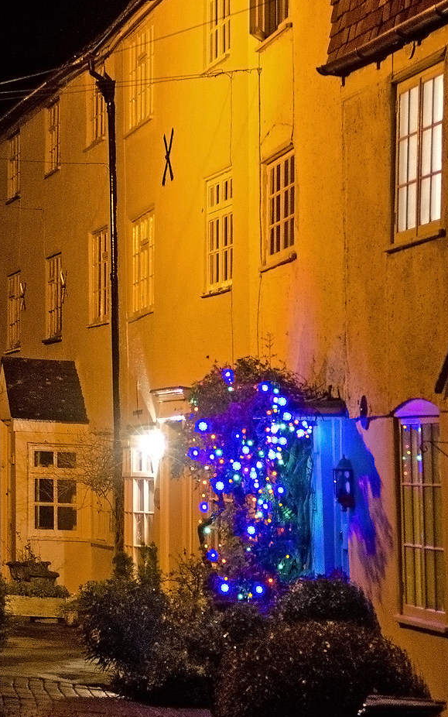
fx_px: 2701
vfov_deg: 15.0
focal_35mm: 138
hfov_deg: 9.5
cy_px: 621
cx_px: 248
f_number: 2
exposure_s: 1/30
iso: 1600
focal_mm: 35
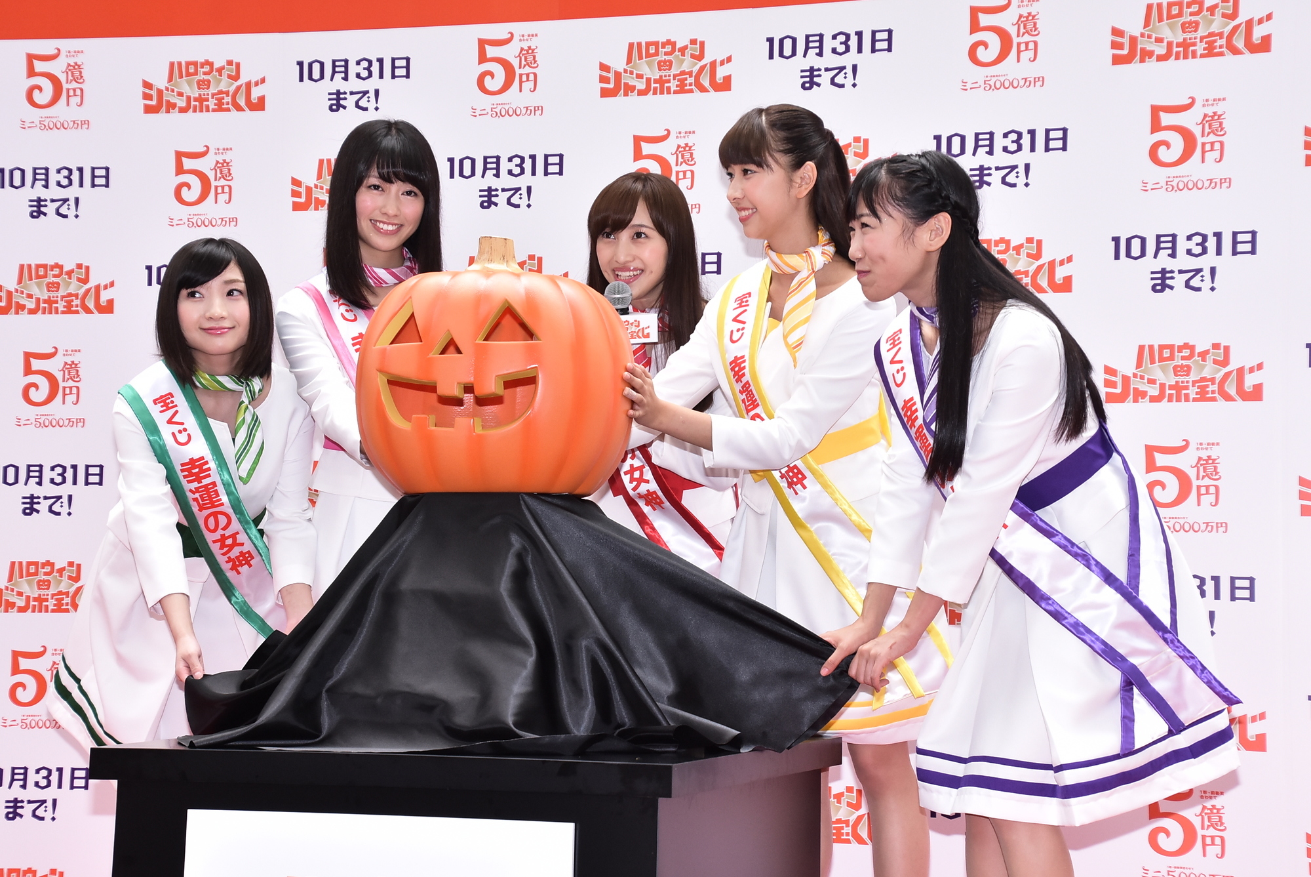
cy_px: 438
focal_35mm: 75
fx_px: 2733
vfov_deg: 18.2
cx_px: 656
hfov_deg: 27.0
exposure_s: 1/250
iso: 1000
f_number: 5.6
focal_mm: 50
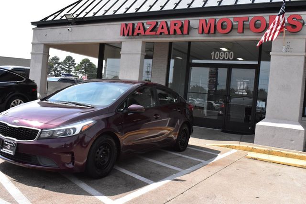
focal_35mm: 34
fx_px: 293
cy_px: 102
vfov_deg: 38.3
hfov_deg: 55.1
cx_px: 153
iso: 2500
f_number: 14
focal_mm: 23
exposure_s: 1/1600
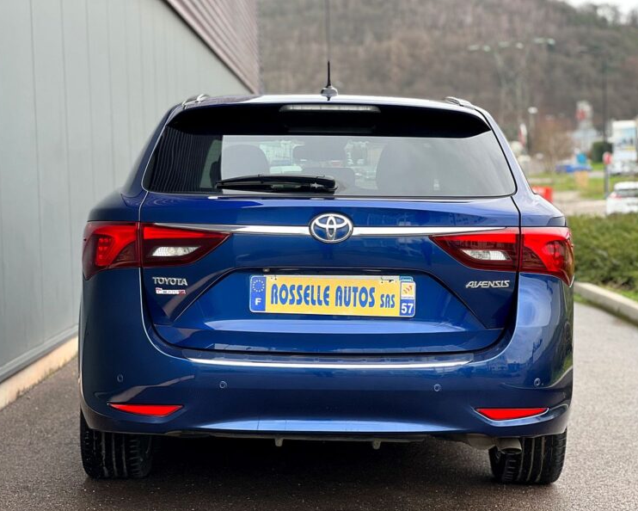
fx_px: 1530
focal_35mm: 81
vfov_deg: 19.0
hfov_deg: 23.6
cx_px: 333
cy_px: 257
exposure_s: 1/121
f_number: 2.8
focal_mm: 9
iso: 100
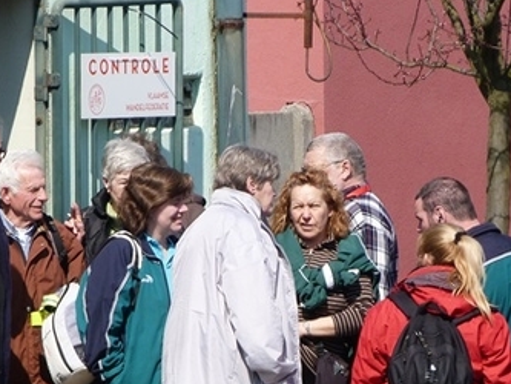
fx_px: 9422
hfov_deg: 3.1
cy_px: 283
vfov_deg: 2.3
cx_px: 192
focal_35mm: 638
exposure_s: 1/250
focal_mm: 63.7
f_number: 5.6
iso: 80
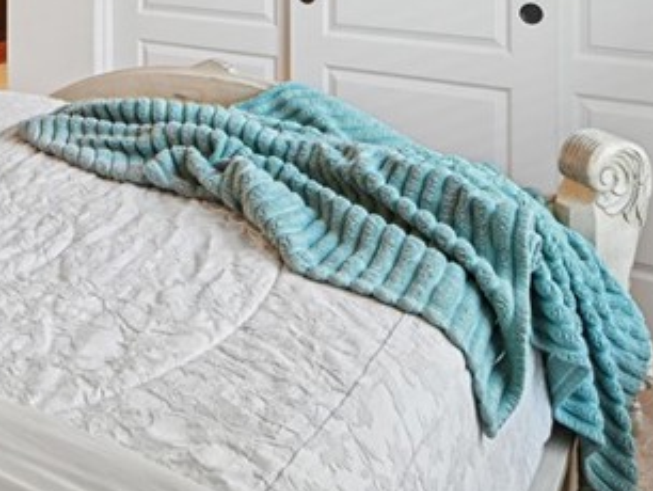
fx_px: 850
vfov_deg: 26.2
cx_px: 70
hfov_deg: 39.2
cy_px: -185
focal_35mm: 45
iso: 100
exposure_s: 1/1.25
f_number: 11
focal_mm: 14
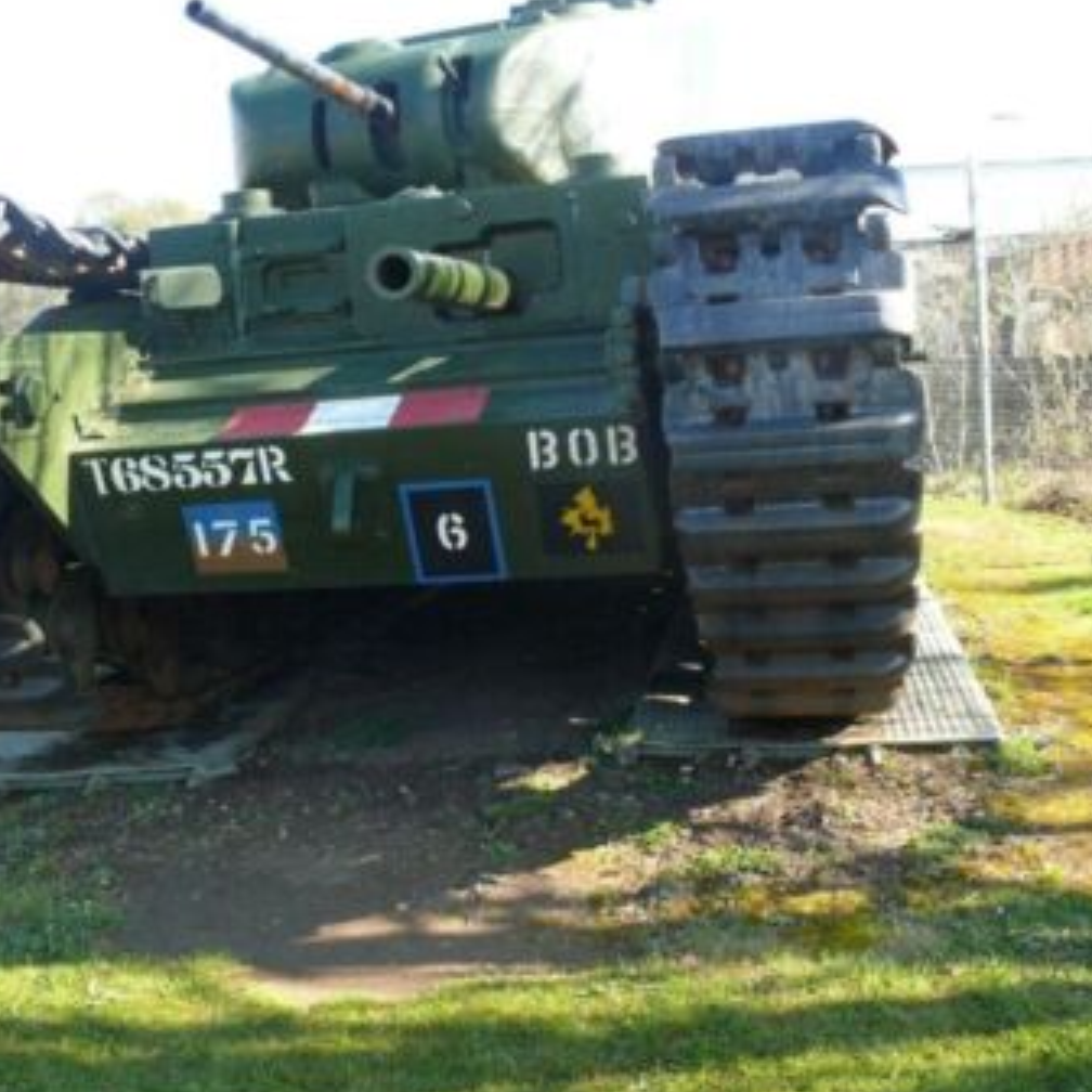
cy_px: 496
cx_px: 367
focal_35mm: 46
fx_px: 1642
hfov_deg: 36.4
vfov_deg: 36.8
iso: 100
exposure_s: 1/125
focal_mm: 7.4
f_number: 4
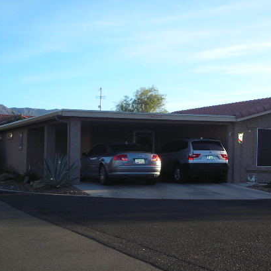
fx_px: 576
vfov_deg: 26.5
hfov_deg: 26.1
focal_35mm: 65
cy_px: 142
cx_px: 209
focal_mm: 7.8
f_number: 3.4
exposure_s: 1/400
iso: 75
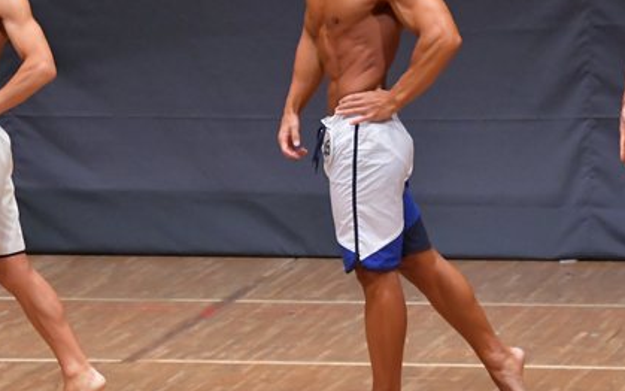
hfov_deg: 4.4
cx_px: 253
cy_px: 134
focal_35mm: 480
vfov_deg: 2.7
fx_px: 8177
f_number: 5.6
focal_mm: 170
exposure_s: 1/400
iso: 6400
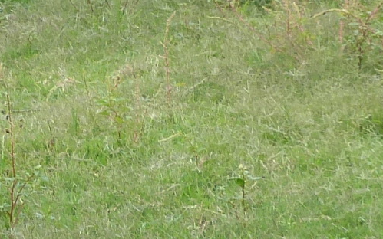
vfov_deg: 3.3
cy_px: 35
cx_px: -470
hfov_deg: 5.2
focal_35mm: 397
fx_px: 4144
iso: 100
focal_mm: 13.2
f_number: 4
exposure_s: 1/160
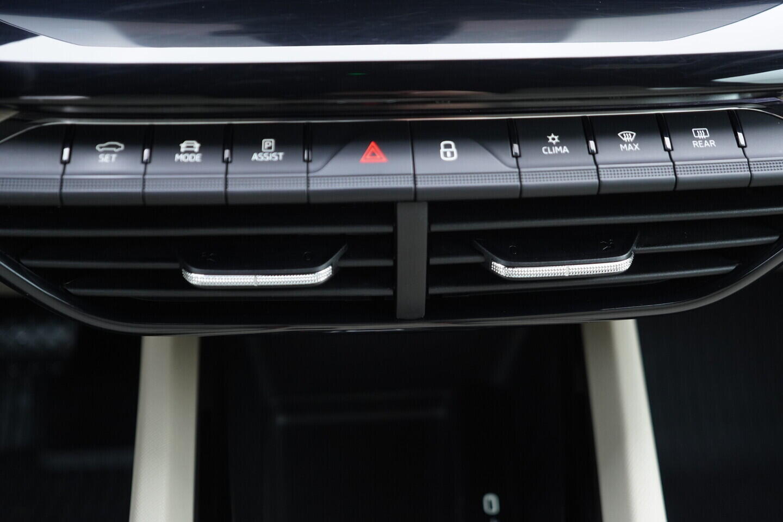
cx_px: 392
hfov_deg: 53.1
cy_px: 261
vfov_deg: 36.9
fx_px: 783
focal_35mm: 36
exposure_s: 1/40
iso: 640
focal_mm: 24
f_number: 2.8
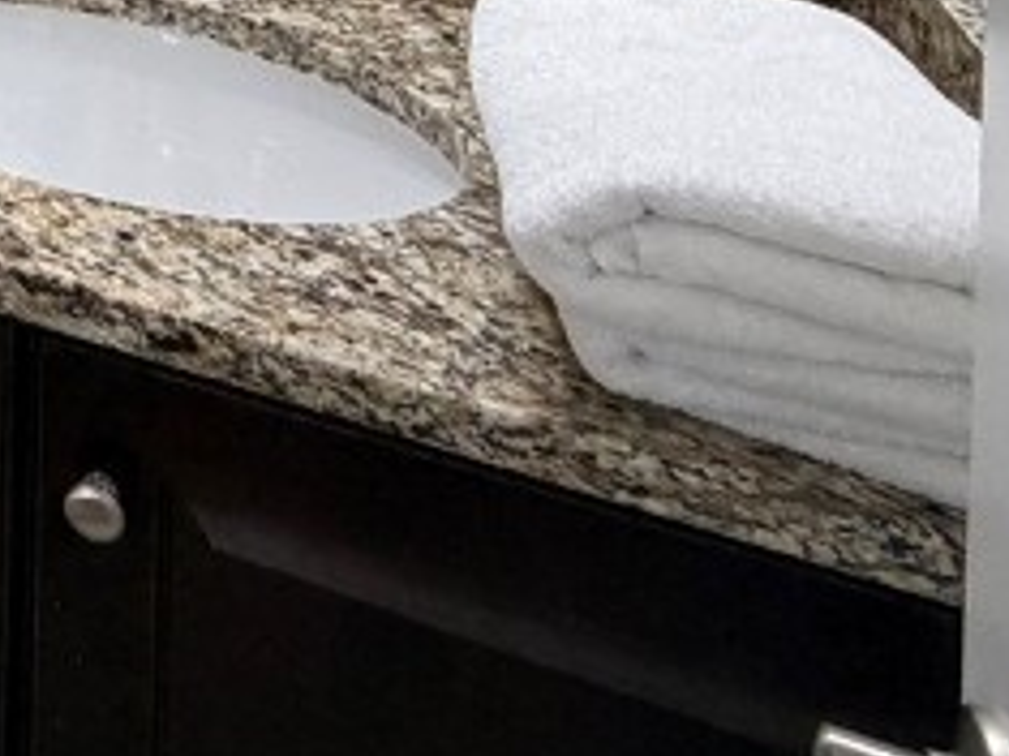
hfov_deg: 23.2
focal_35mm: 61
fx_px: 1777
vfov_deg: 17.8
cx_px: -627
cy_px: -704
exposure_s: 1/120
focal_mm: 2.22
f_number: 2.2
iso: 250
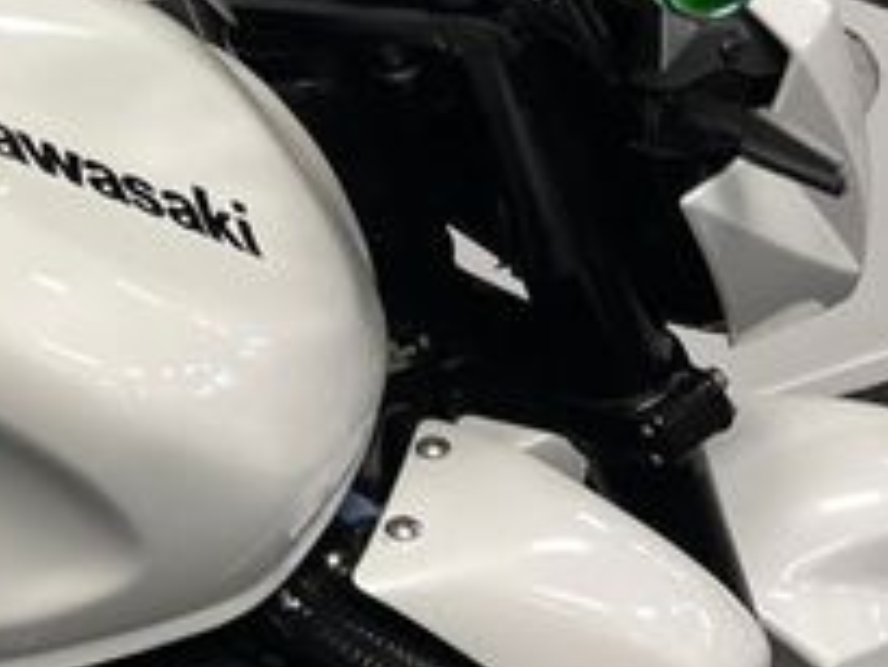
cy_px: 182
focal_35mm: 81
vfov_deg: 18.1
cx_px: -264
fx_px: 2079
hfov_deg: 21.8
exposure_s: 1/100
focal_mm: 5.1
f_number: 1.6
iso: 100
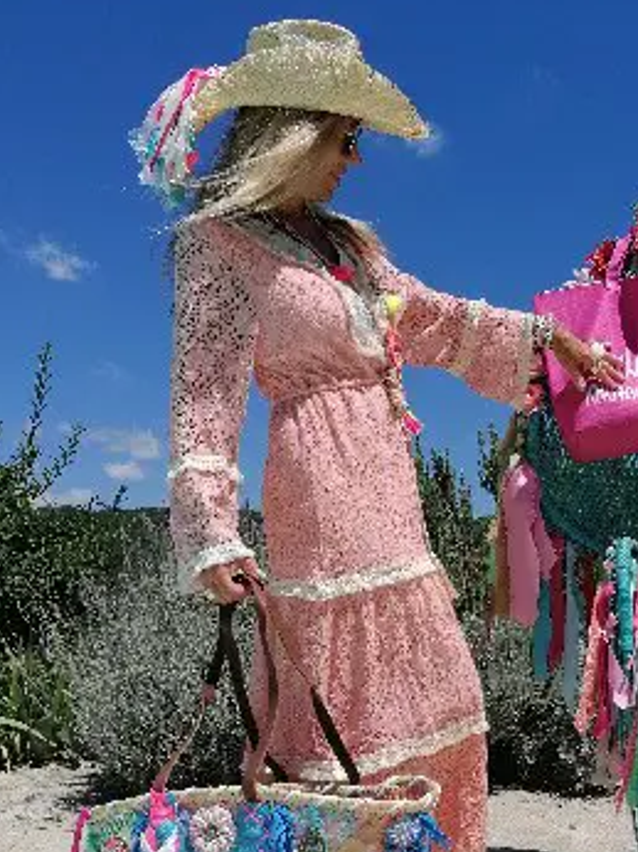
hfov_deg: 34.8
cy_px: 533
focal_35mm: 41
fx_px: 1009
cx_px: 427
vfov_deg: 45.4
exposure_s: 1/2857
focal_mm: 4.75
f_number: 1.8
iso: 50
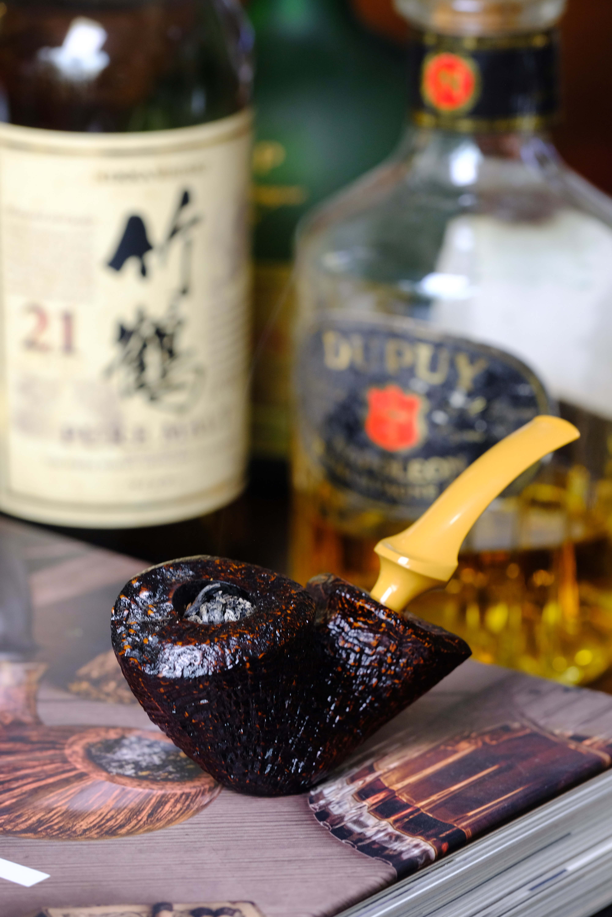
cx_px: 306
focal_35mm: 120
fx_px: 3060
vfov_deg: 17.1
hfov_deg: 11.4
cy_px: 458
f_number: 5.6
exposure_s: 1/70
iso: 640
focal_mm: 80
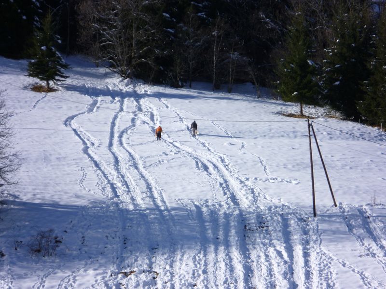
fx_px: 1561
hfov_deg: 14.1
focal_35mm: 140
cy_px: 144
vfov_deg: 10.6
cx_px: 193
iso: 80
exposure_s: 1/320
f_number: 6.9
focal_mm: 25
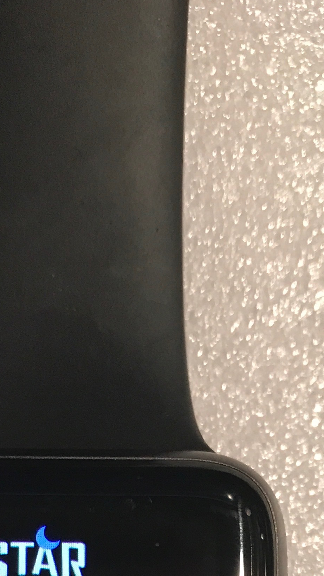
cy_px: 700
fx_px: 1146
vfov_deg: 25.3
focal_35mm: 75
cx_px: 51
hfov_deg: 15.9
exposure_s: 1/15
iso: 40
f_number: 1.8
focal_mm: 3.99
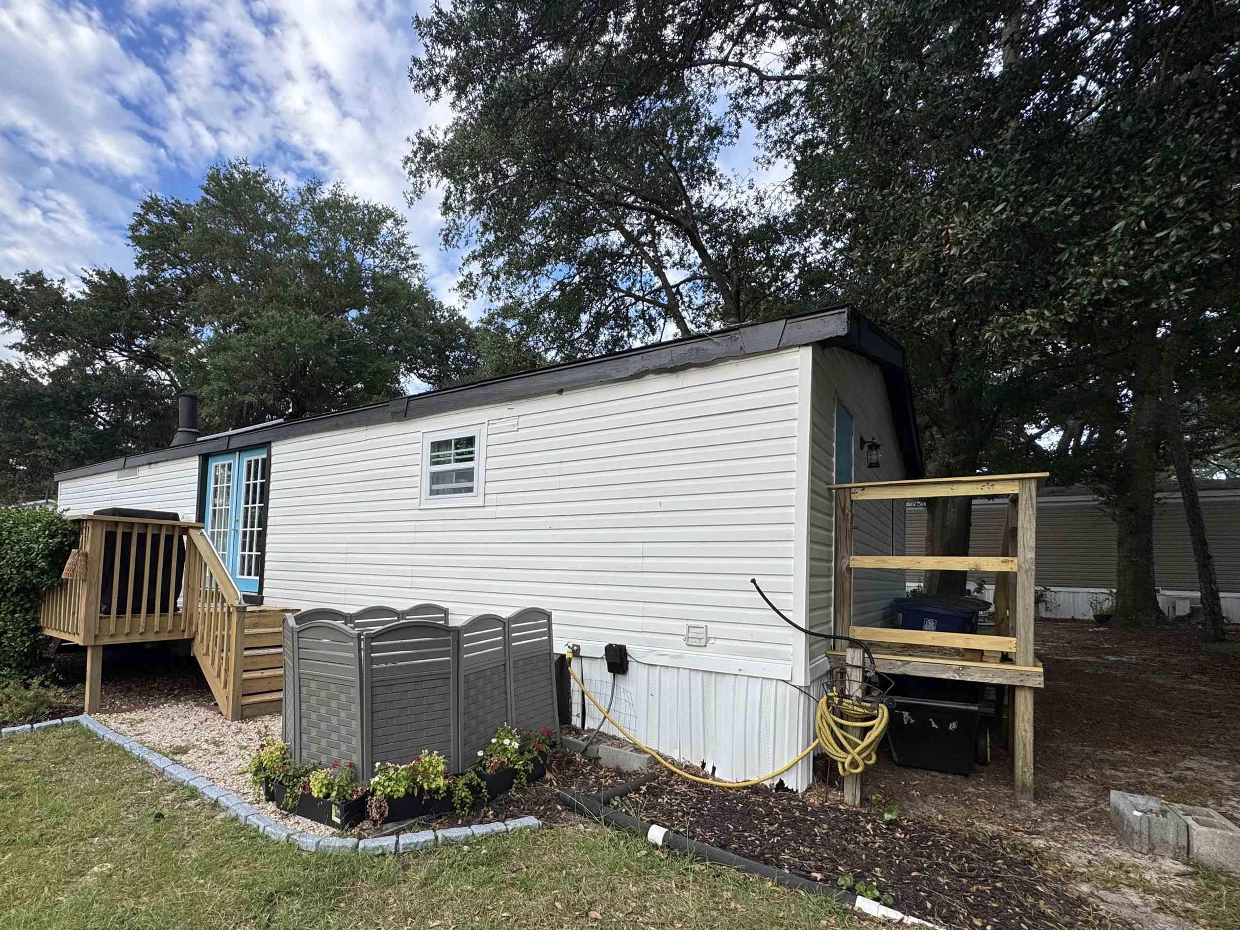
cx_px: 531
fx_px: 609
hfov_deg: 90.4
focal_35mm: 17
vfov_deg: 74.1
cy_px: 547
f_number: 2.2
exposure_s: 1/485
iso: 40
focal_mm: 2.22
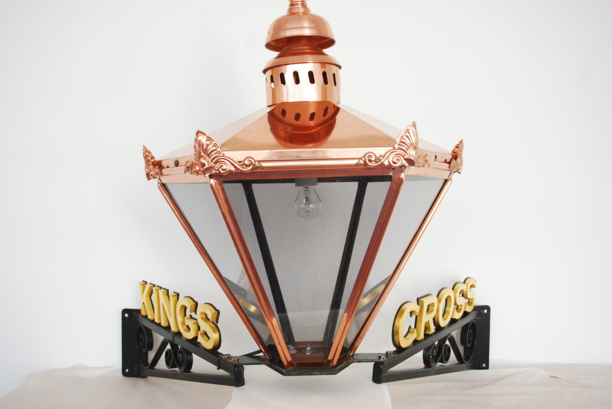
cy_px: 204
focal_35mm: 33
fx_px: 562
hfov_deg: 57.2
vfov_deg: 40.1
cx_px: 306
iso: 400
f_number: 7.1
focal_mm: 22
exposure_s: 1/13
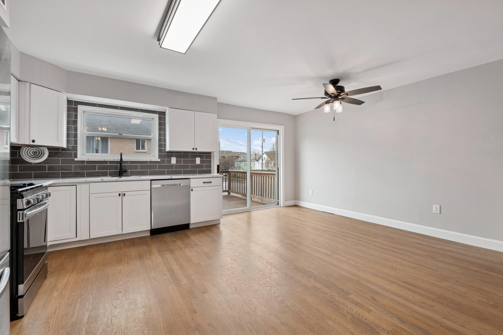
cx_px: 252
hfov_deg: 100.4
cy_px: 168
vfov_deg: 77.3
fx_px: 210
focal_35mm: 15
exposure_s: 1/30
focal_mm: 15
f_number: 14
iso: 640
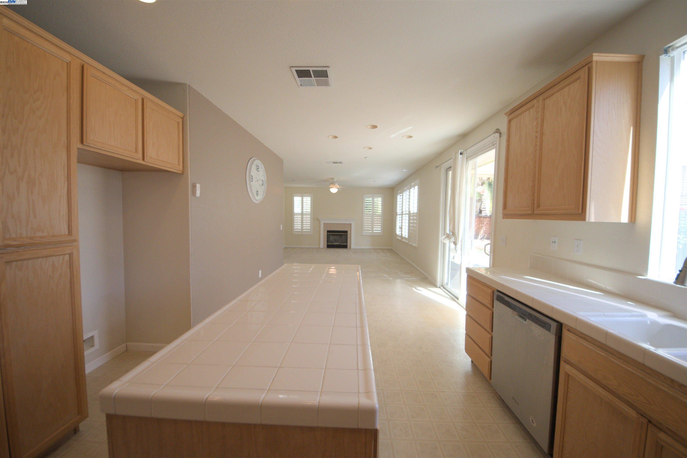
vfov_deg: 89.9
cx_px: 344
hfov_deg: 112.6
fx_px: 229
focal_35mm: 12
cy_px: 229
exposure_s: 1/250
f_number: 4.5
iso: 400
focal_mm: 8
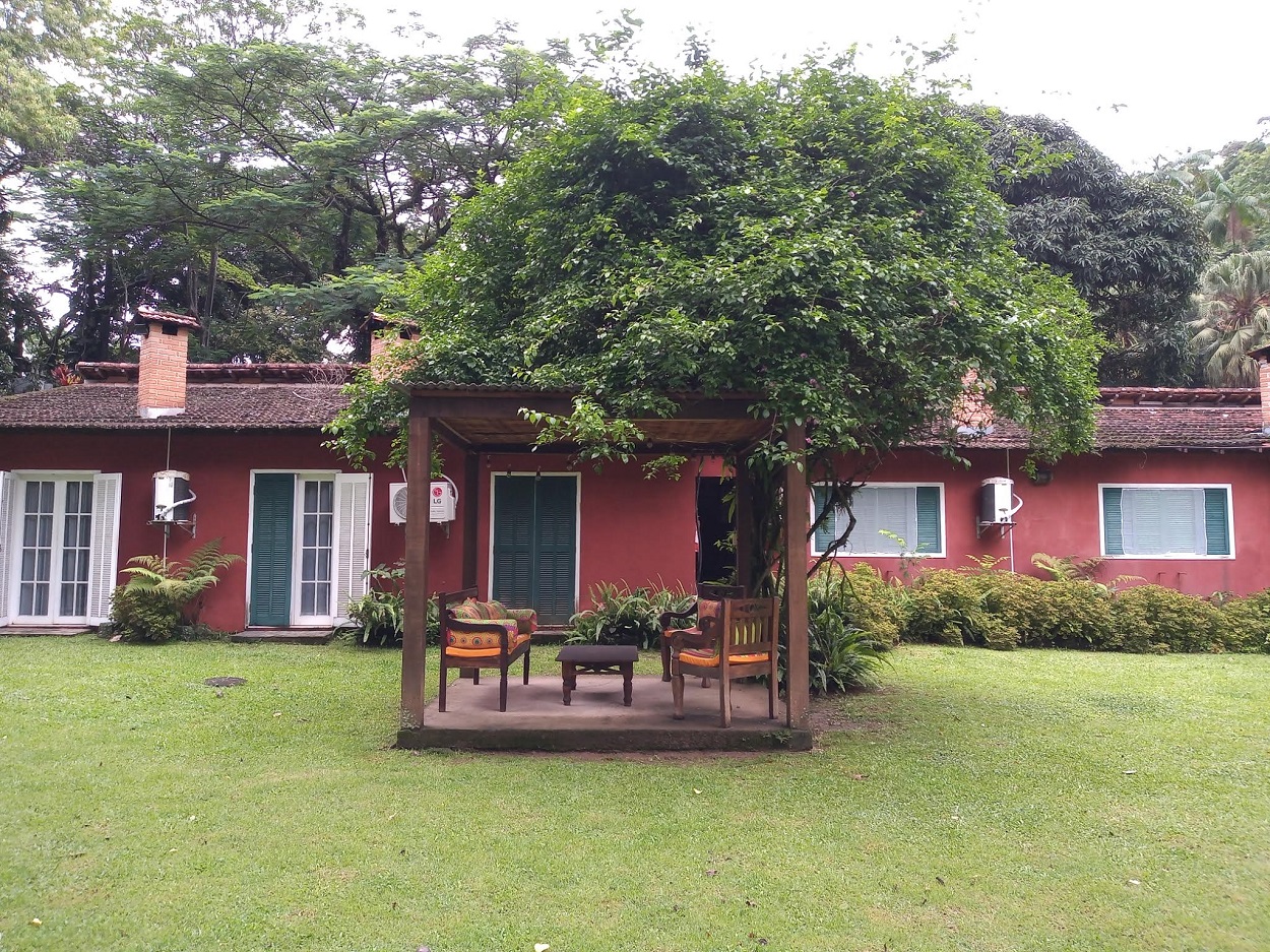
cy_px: 476
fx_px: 734
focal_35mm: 20
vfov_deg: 66.0
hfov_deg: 81.8
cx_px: 635
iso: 161
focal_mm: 3.54
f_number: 2
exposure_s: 1/100
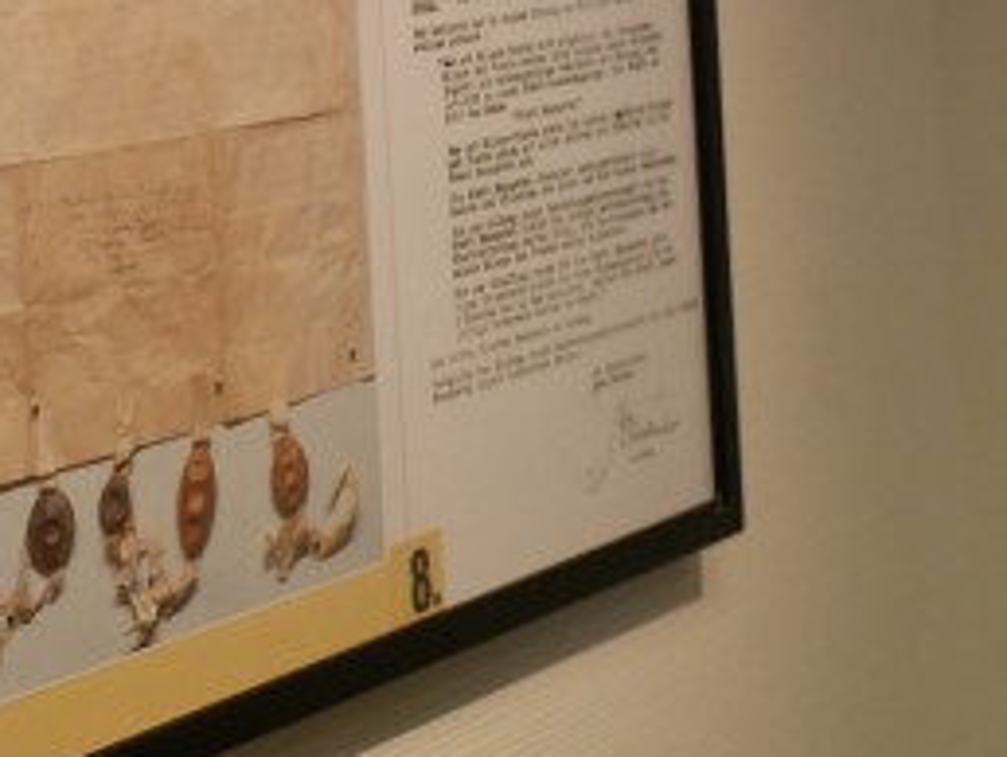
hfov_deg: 15.5
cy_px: -484
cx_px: -418
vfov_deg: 11.8
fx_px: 3465
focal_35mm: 119
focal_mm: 15
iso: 800
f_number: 2.8
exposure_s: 1/320
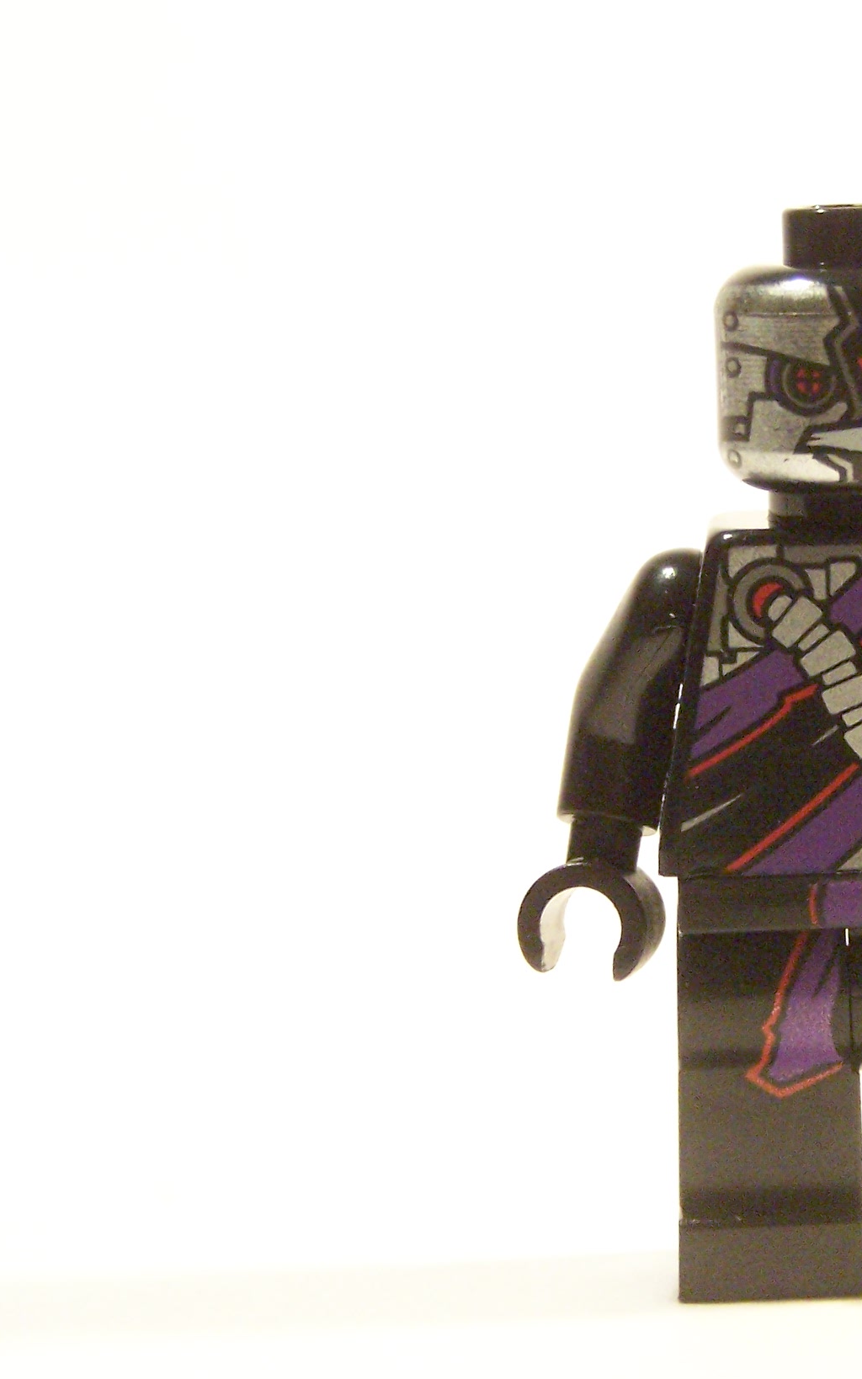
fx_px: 4322
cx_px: 915
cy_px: 728
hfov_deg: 11.3
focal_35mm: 115
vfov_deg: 18.1
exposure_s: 1/30
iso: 400
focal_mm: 11.5
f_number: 3.6
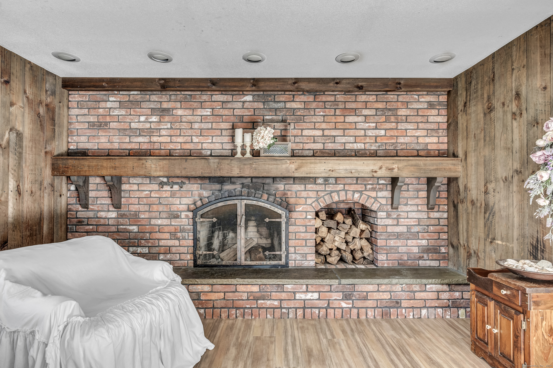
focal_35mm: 18
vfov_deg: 65.9
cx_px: 276
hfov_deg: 88.5
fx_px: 284
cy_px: 184
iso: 320
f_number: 7.1
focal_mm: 18.5
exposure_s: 1/8
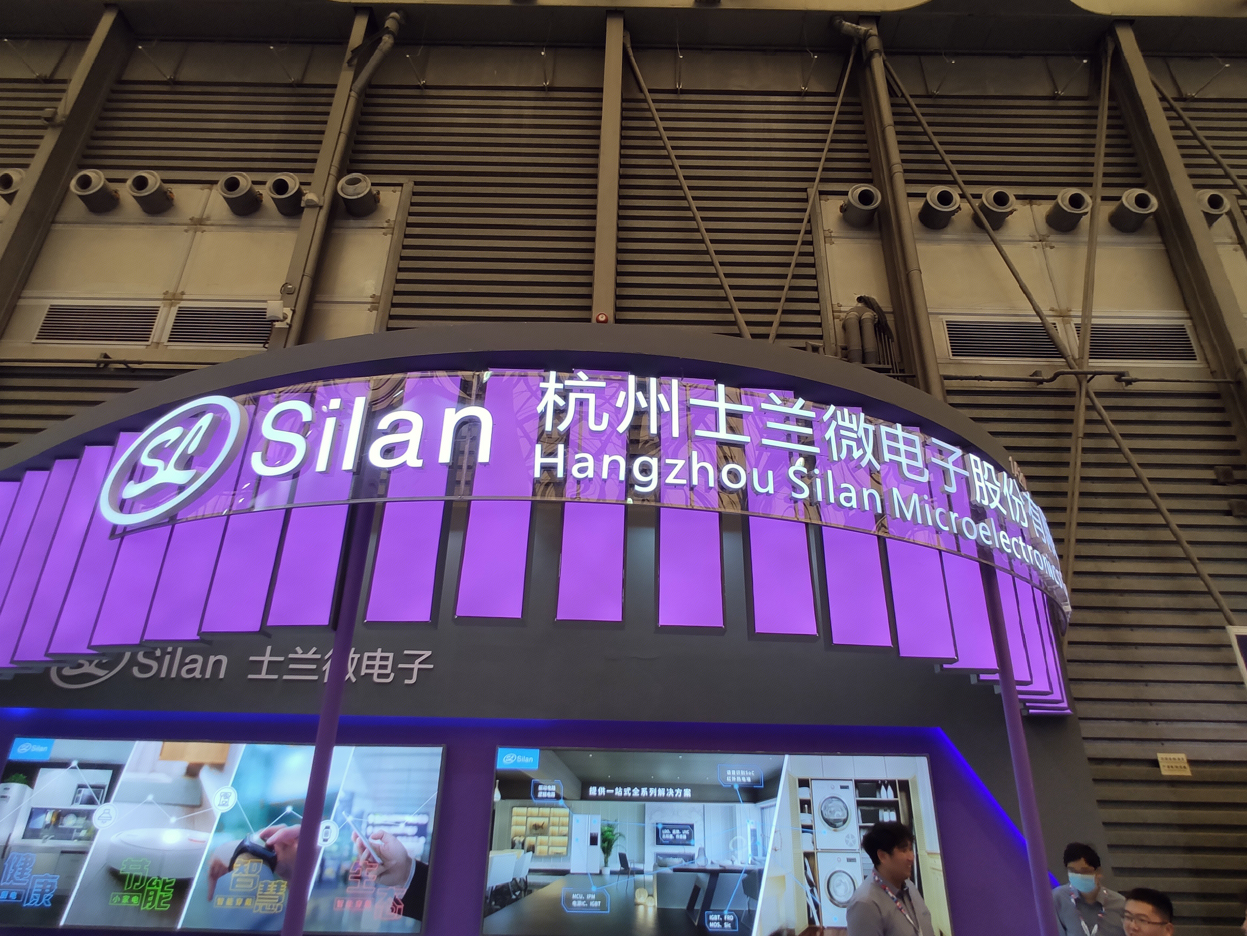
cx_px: 624
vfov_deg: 66.0
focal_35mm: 20
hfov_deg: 81.7
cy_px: 468
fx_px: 721
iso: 112
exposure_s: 1/100
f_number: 2.2
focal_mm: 2.25
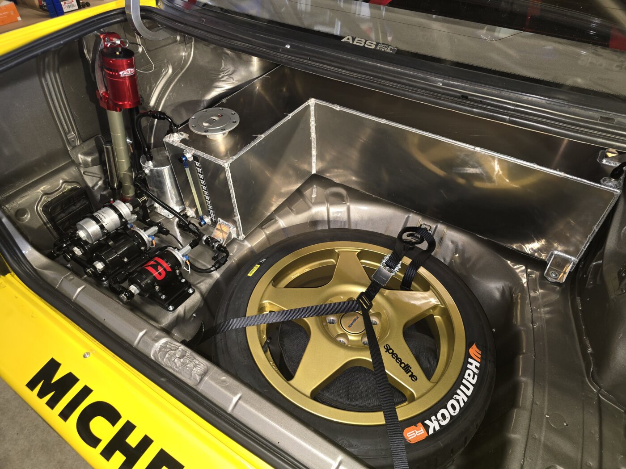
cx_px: 313
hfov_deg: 73.9
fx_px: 416
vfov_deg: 58.9
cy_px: 234
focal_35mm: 23
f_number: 1.7
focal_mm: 6.3
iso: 125
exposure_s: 1/25
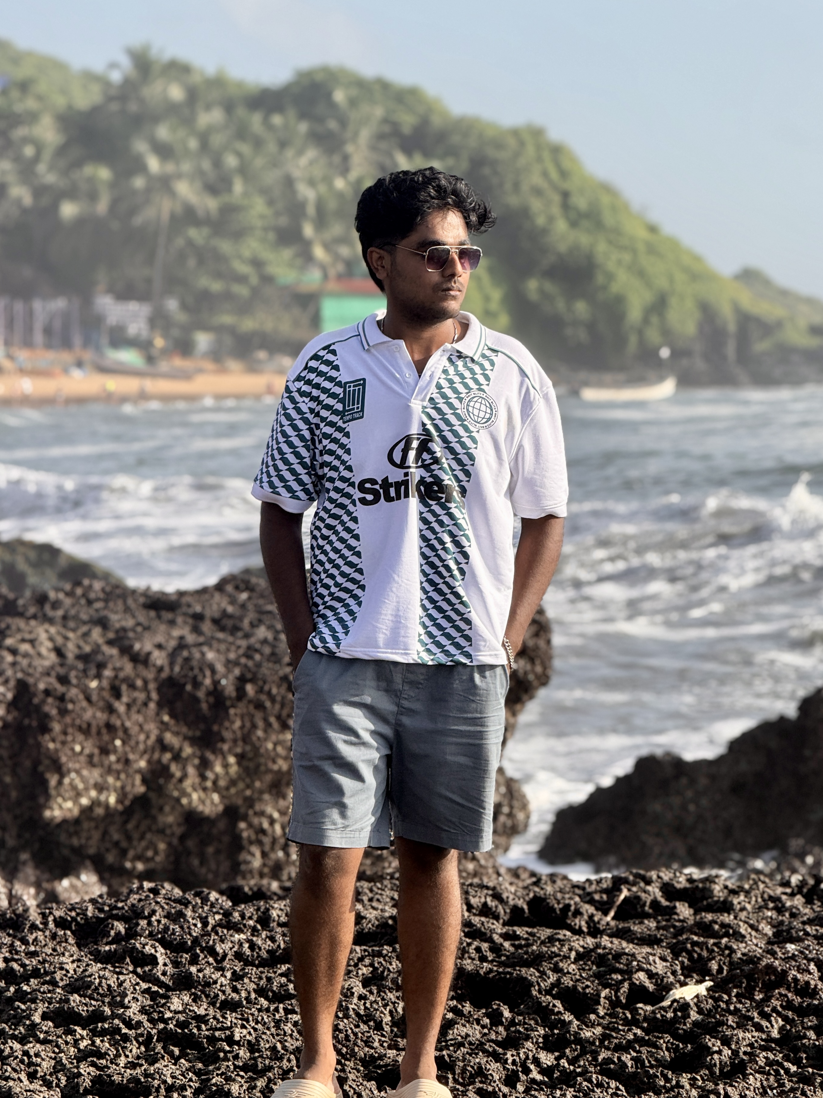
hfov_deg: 12.3
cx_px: 412
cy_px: 549
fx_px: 3804
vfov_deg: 16.4
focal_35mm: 120
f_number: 2.8
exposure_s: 1/1422
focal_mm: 15.66
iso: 50
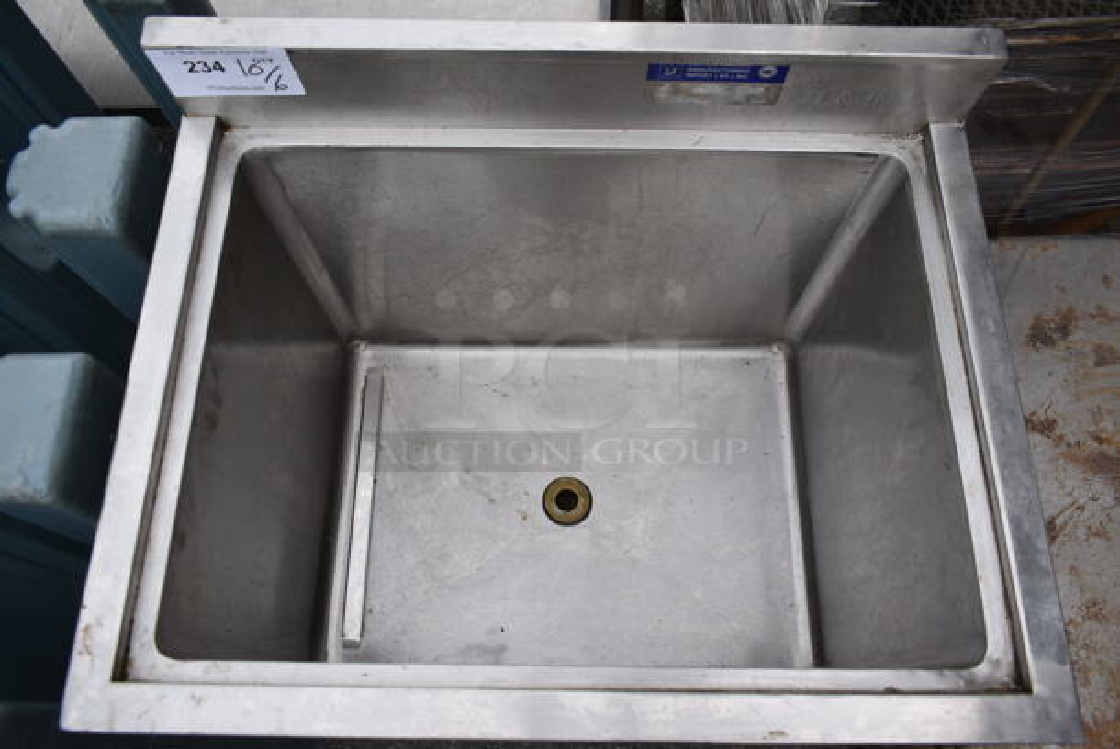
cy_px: 374
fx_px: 841
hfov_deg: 67.3
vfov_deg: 48.0
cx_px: 560
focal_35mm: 27
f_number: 5.6
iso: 100
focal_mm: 18
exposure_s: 1/125
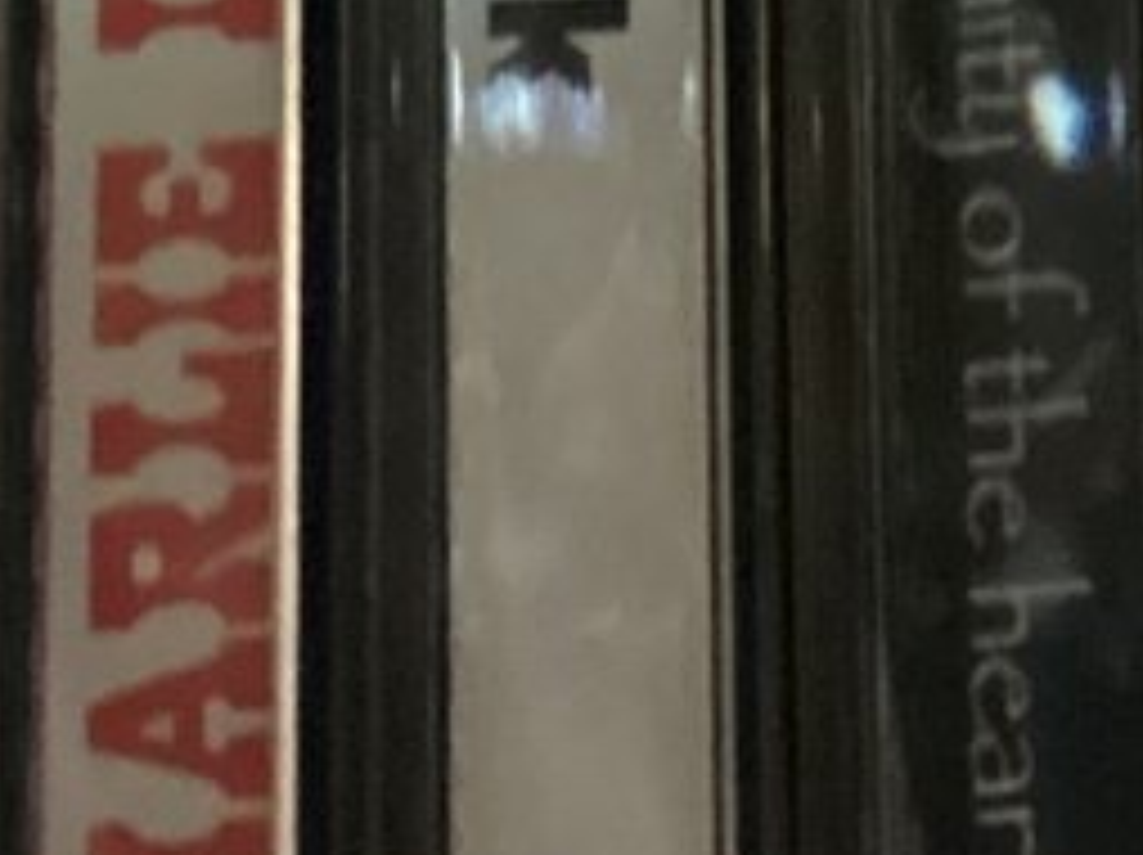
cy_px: 236
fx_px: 6103
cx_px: 1384
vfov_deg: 8.0
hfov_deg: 10.5
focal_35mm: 185
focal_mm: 3.3
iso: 640
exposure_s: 1/20
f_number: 2.4
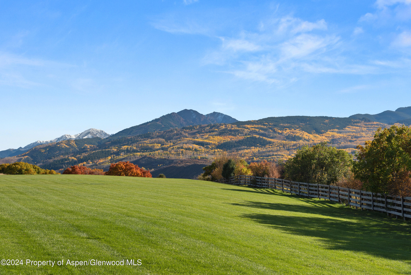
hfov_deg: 34.5
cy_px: 138
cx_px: 206
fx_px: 662
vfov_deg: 23.4
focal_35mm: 58
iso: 100
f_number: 8
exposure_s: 1/400
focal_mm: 58
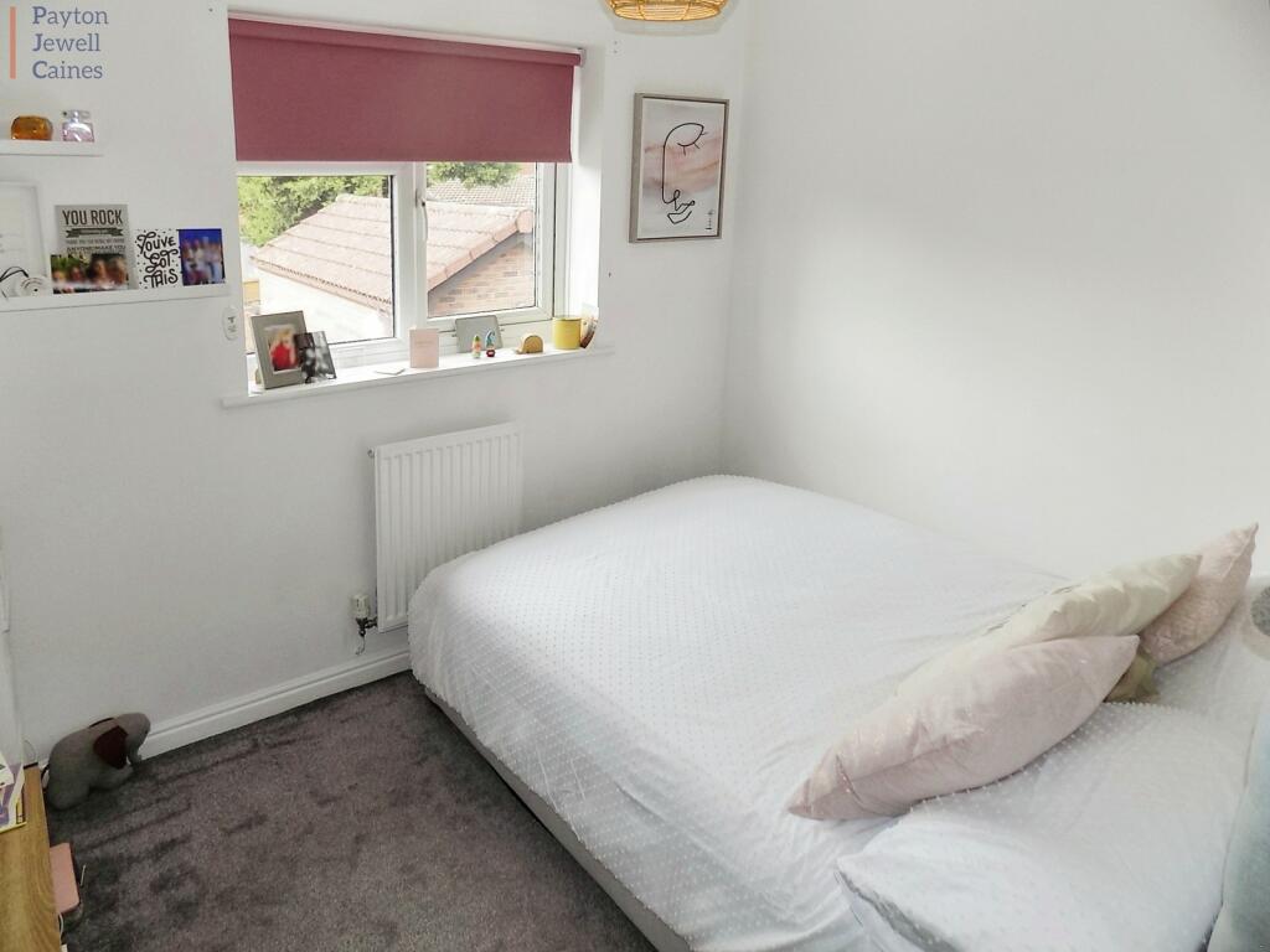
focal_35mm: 23
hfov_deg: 73.9
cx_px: 635
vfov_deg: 58.9
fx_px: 844
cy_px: 476
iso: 80
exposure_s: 1/40
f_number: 3.1
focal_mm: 4
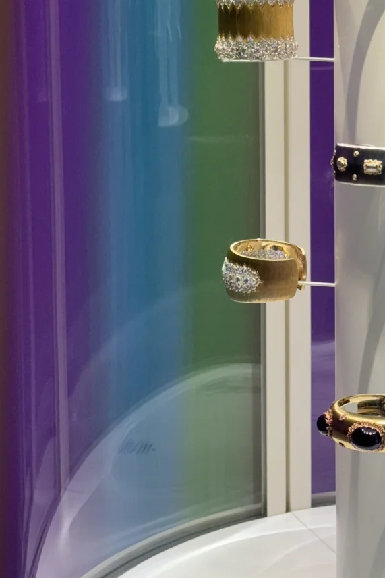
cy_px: 125
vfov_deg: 23.9
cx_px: 342
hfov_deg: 16.1
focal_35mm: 84
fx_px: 1347
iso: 100
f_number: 1.78
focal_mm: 6.76
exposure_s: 1/388
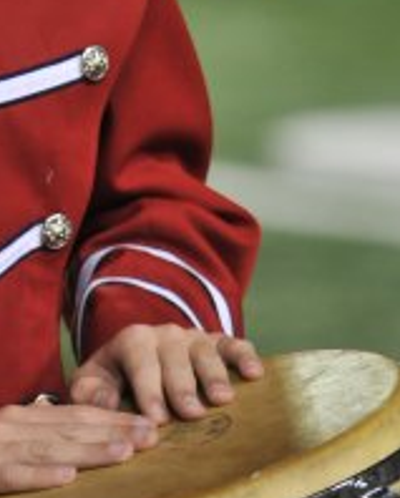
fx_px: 10674
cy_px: -86
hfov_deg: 2.1
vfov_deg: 2.7
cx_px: -82
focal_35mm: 723
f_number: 2.8
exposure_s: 1/250
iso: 800
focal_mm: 170
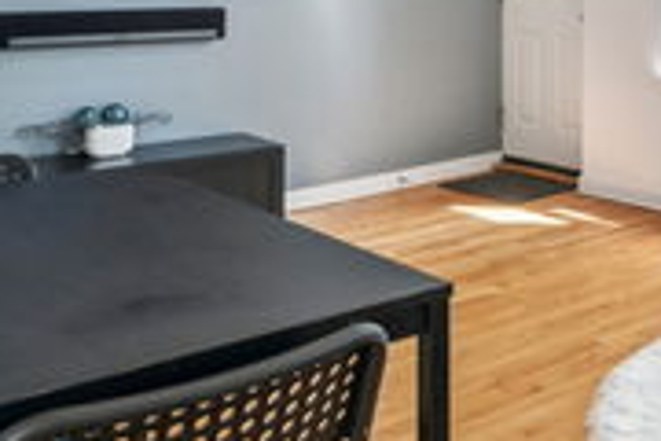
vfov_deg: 26.3
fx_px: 881
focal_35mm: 48
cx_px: 584
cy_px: -18
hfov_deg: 38.5
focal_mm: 12
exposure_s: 1/15
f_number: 8
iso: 200
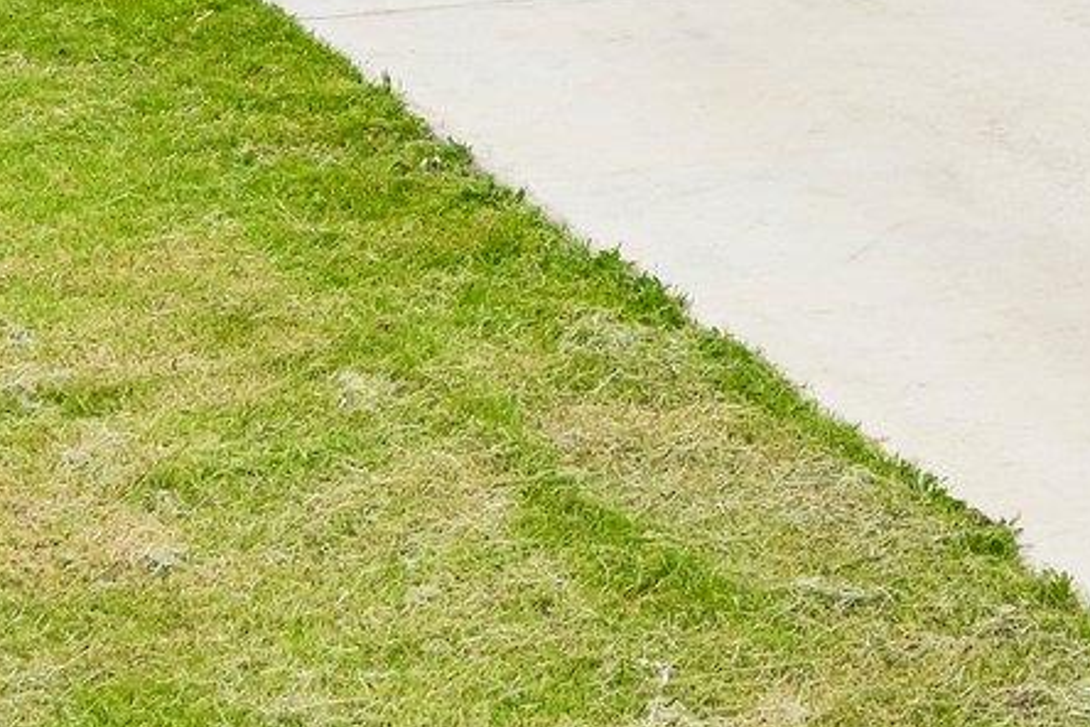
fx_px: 4329
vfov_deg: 9.0
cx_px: 1318
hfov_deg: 13.9
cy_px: -772
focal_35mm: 143
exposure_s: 1/350
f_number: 6.7
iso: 100
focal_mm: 21
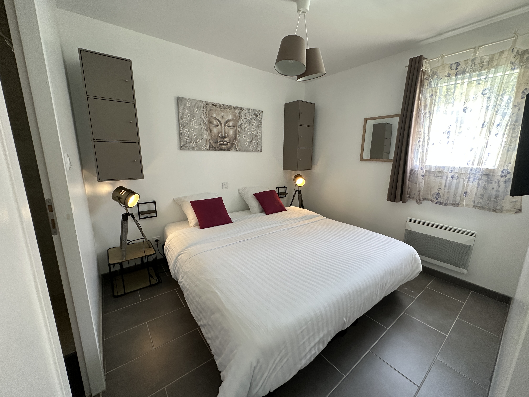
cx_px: 264
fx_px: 214
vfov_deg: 85.7
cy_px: 198
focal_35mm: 14
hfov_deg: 102.1
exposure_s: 1/100
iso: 200
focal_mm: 2.22
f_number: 2.2
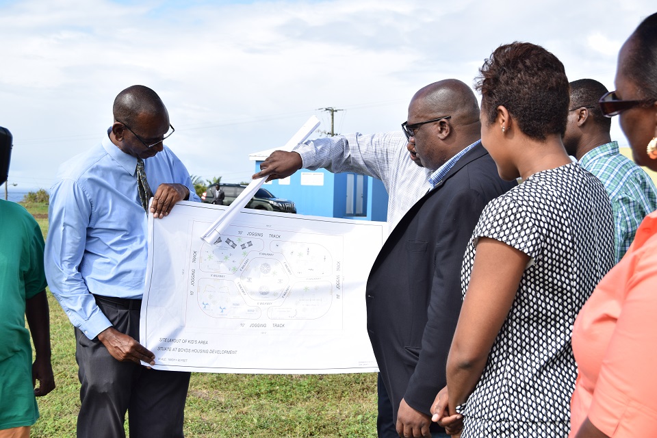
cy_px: 219
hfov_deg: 37.9
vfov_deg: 25.8
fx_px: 958
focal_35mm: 52
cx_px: 328
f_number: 7.1
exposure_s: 1/160
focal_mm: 35
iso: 100
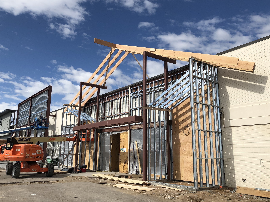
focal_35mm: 33
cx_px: 125
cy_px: 98
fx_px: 257
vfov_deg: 42.9
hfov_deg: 55.3
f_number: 1.8
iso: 20
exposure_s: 1/2825
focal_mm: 4
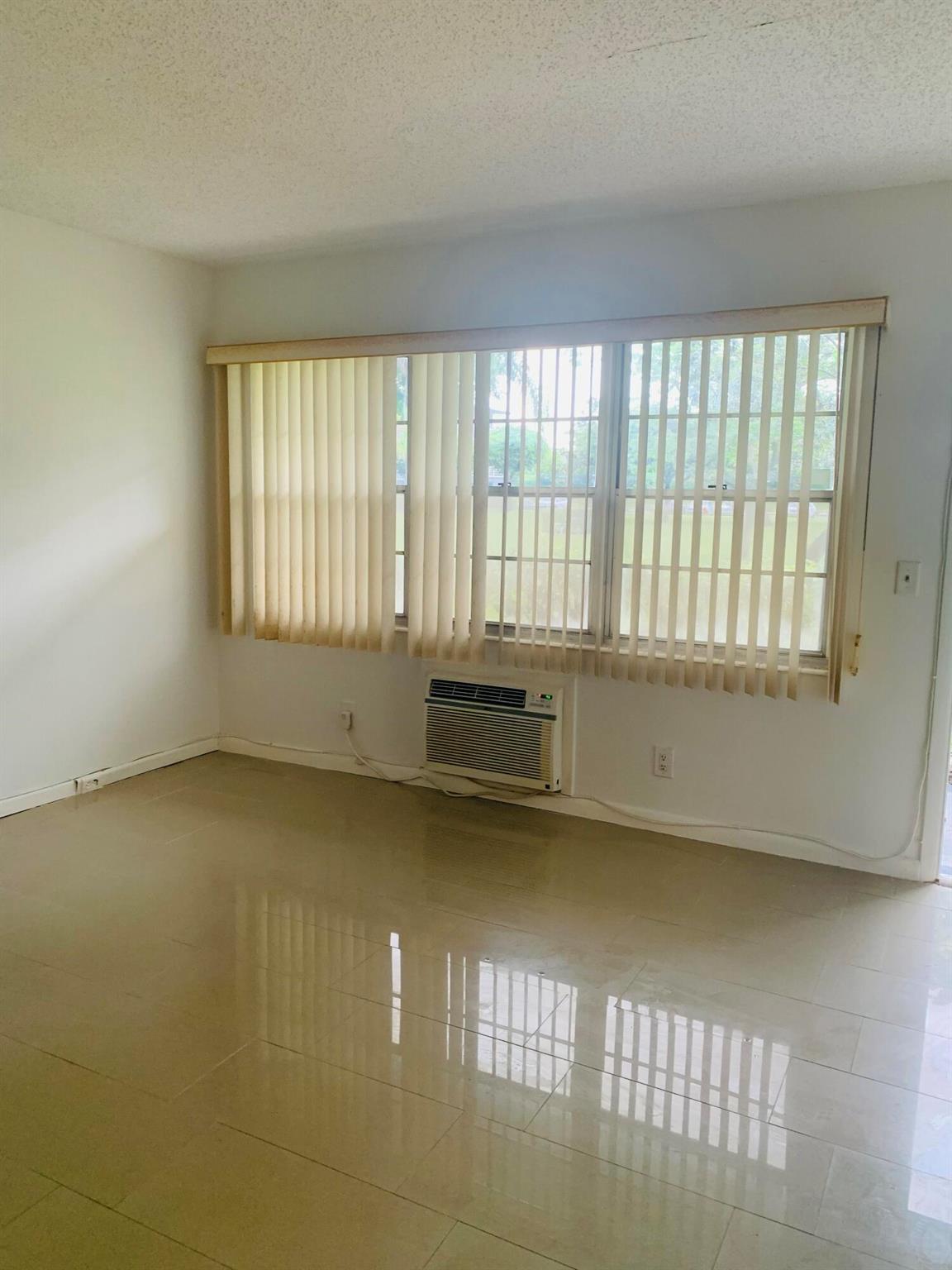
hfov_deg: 53.1
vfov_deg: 67.3
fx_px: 953
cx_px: 476
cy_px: 635
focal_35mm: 26
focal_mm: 4.25
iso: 100
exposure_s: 1/71
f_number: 1.8
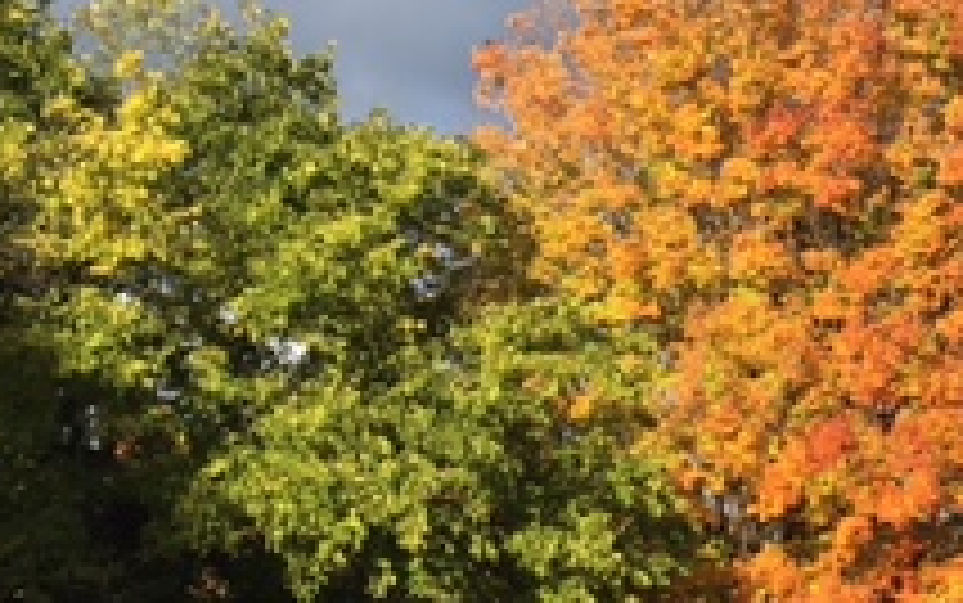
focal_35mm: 92
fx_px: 2416
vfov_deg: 14.2
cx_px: 1246
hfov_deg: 20.6
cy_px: 396
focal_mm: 4.15
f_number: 2.2
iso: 25
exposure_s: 1/1026
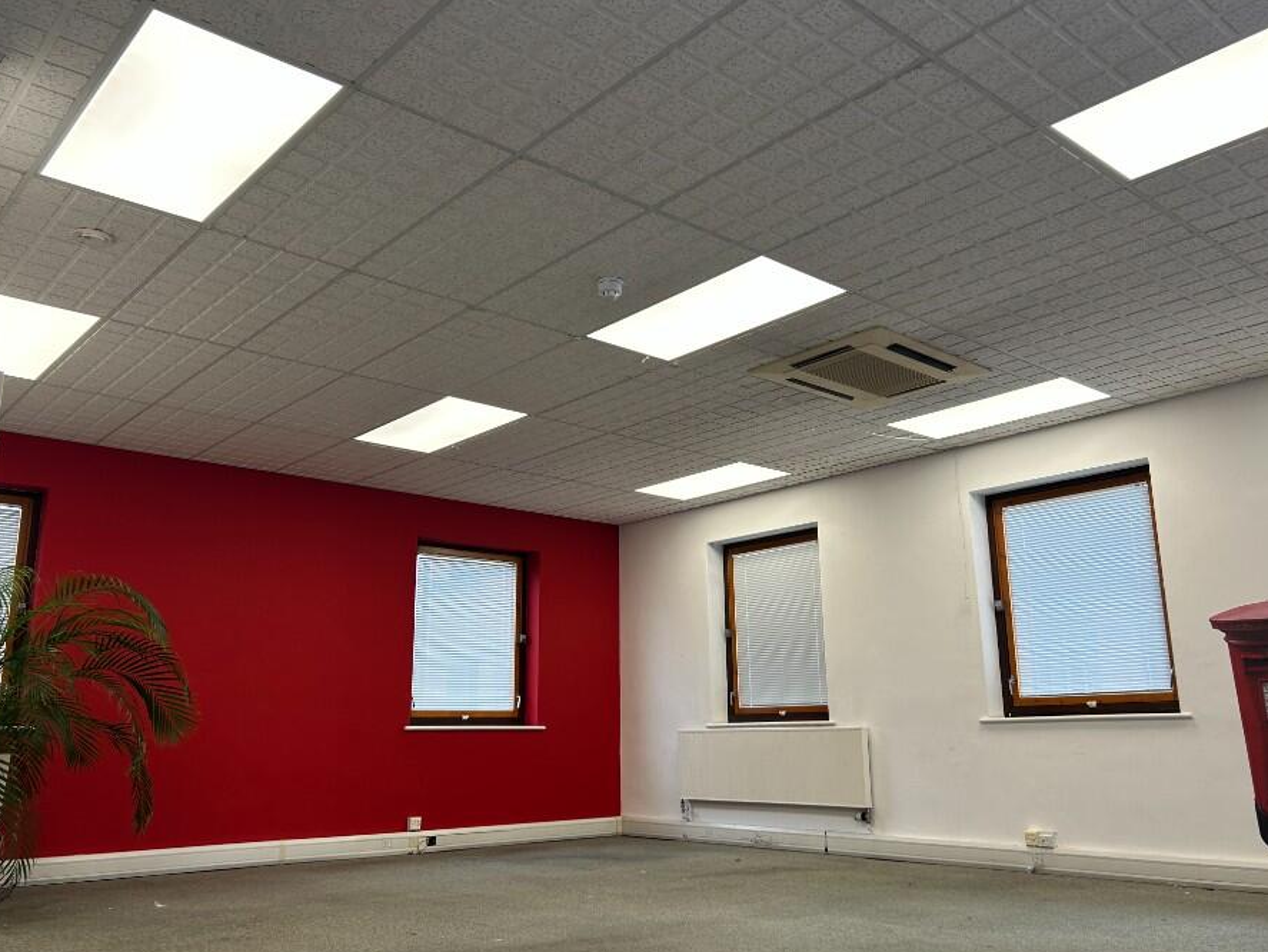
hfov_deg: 59.9
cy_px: 492
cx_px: 623
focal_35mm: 30
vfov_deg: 46.8
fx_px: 1099
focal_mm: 5.7
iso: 40
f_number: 1.5
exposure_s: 1/100
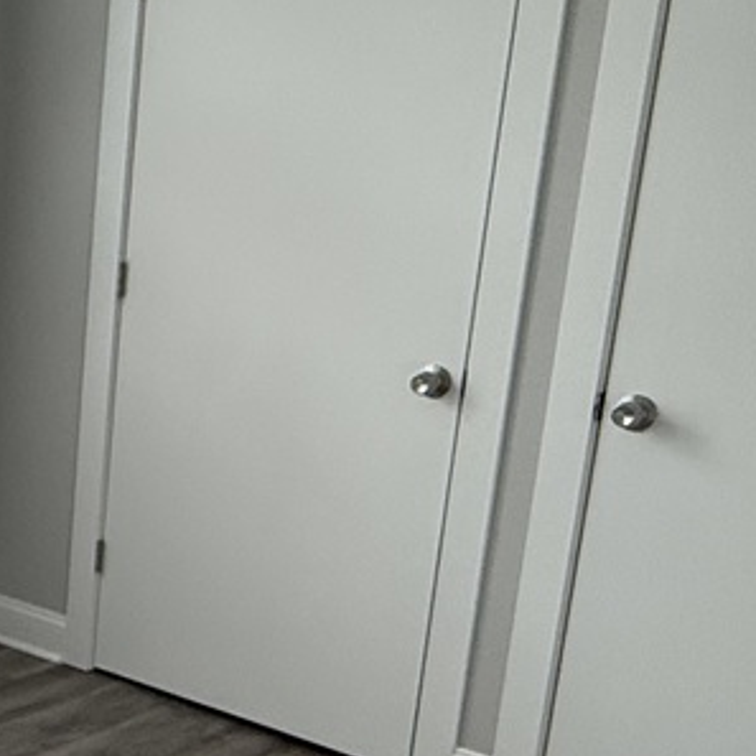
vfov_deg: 28.3
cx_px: -277
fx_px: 1483
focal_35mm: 60
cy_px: 550
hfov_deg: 24.3
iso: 160
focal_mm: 2.22
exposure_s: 1/120
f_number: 2.2
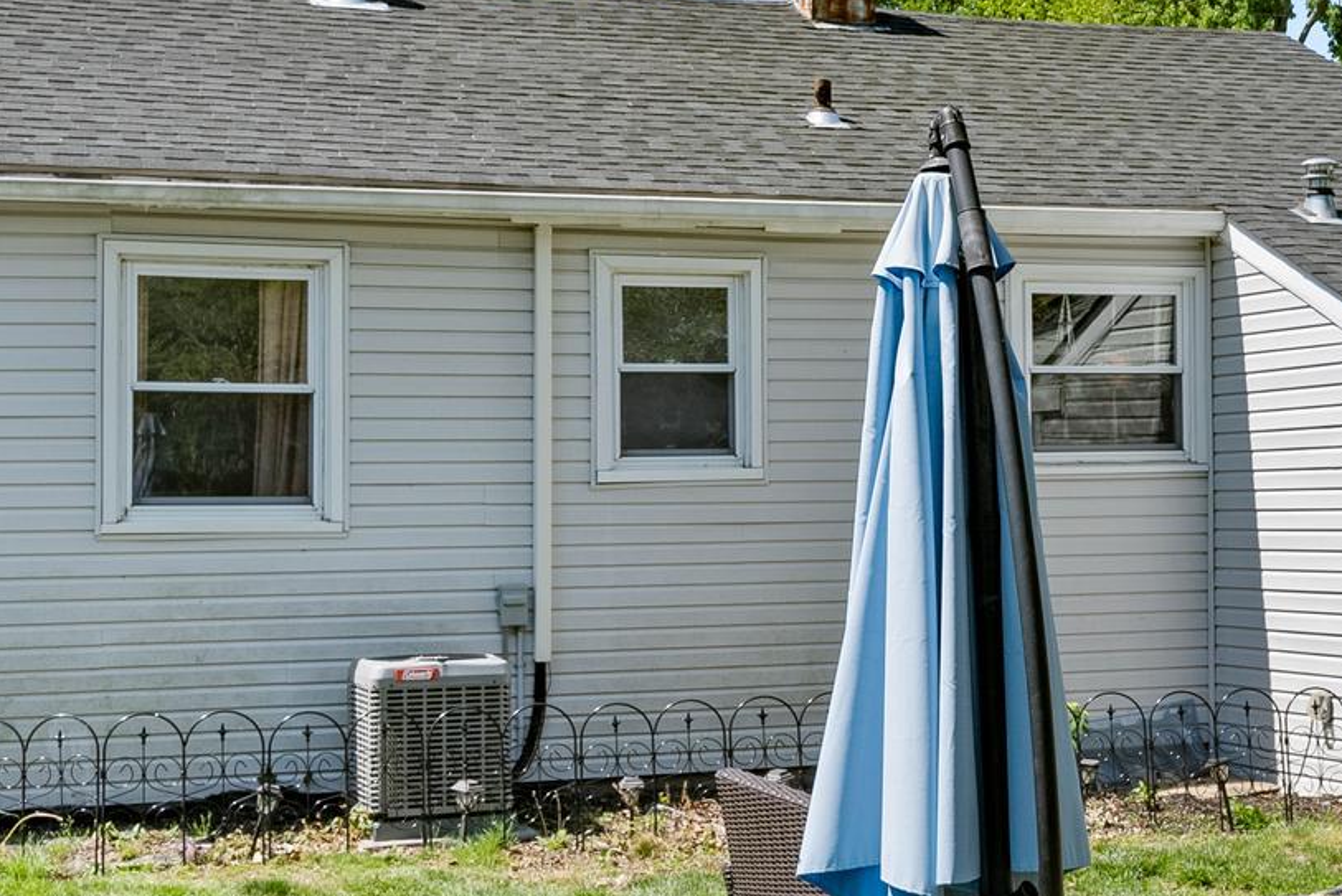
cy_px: 451
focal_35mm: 68
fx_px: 2536
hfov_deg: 28.9
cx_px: 1103
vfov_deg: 20.0
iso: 200
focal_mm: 27
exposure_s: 1/500
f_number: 9
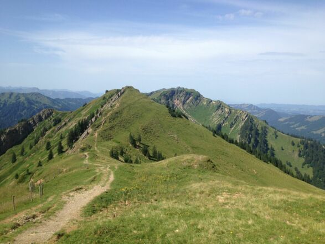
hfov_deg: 52.6
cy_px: 122
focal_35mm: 35
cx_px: 162
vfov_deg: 40.7
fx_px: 329
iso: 50
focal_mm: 4.28
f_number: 2.4
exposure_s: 1/1727
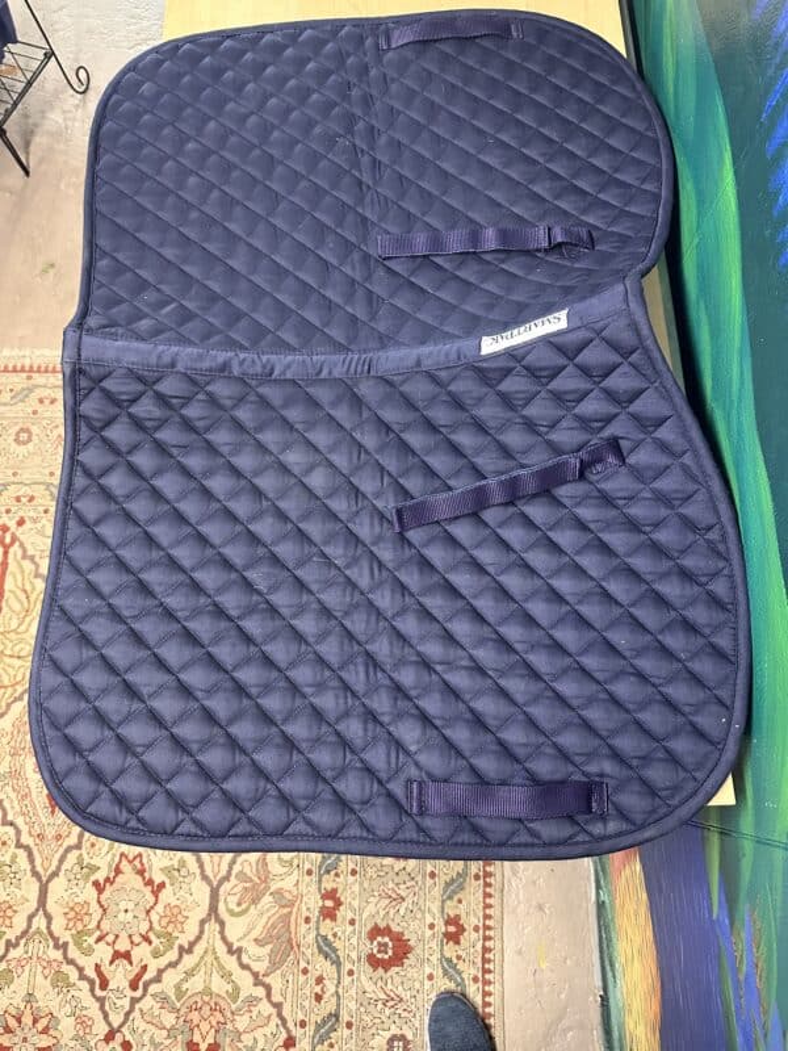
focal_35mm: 24
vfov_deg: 71.6
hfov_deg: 56.8
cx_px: 394
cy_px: 526
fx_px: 728
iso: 640
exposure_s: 1/60
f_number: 1.78
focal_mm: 6.86
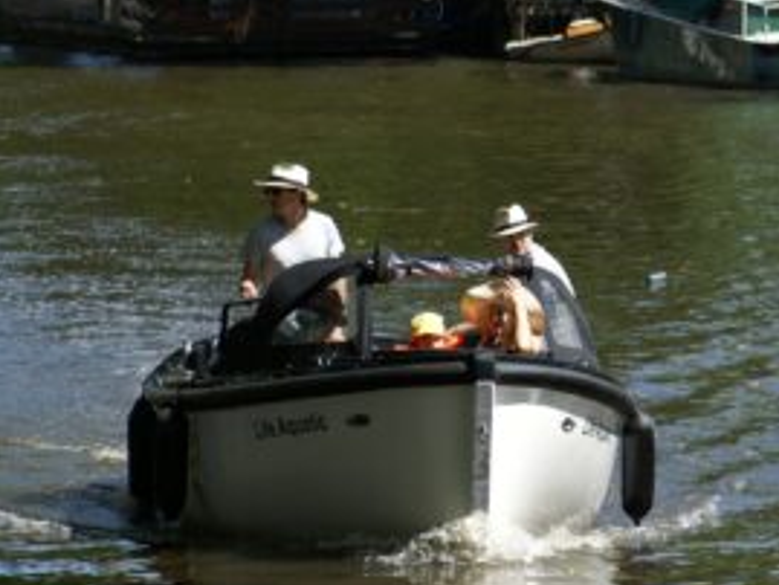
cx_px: 863
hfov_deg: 5.1
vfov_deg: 3.8
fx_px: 8713
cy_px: 139
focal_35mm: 387
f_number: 7.1
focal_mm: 120
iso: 100
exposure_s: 1/250
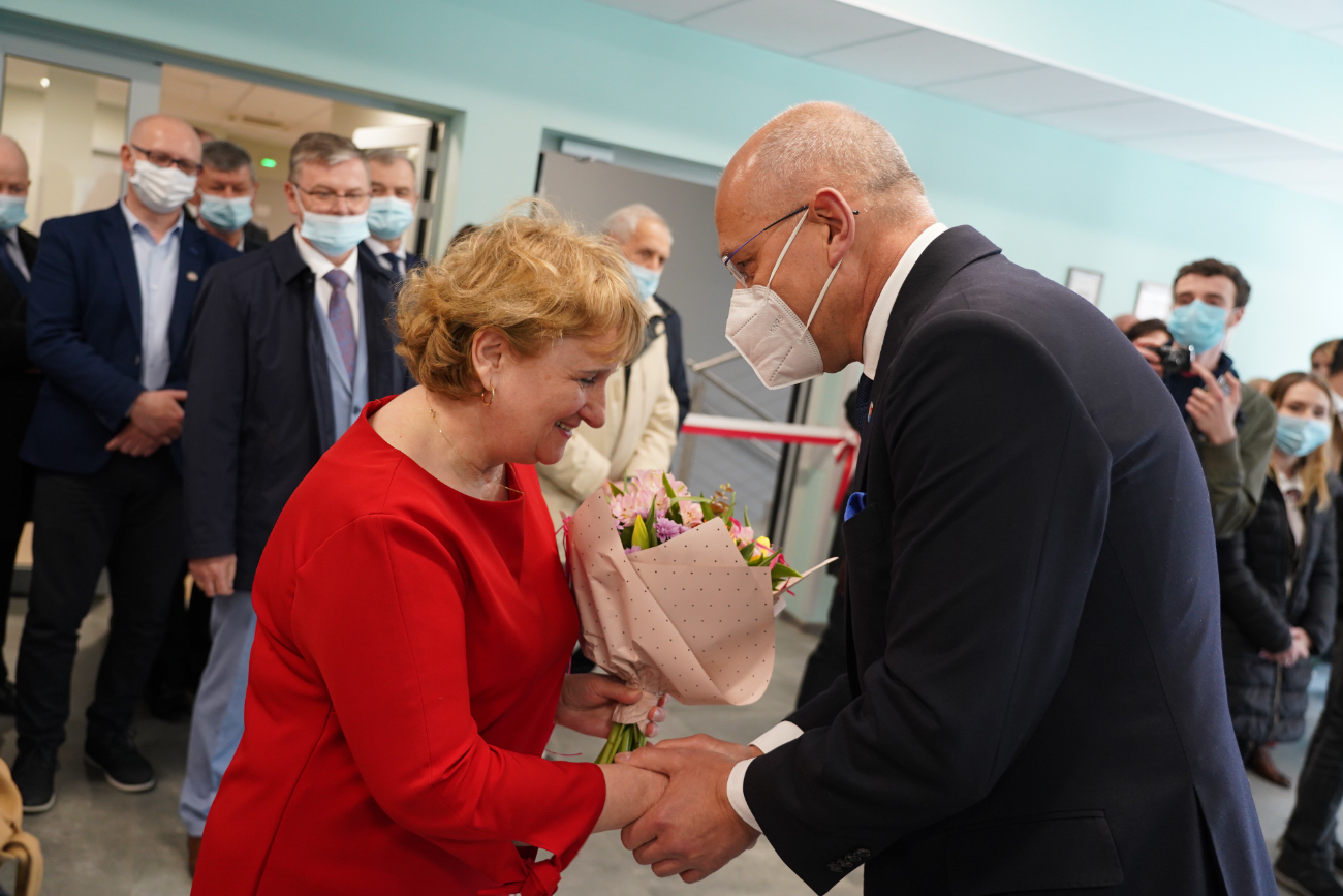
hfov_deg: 61.9
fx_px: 1119
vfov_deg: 43.6
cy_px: 448
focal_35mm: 30
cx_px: 672
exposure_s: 1/160
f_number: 4
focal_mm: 30
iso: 1600
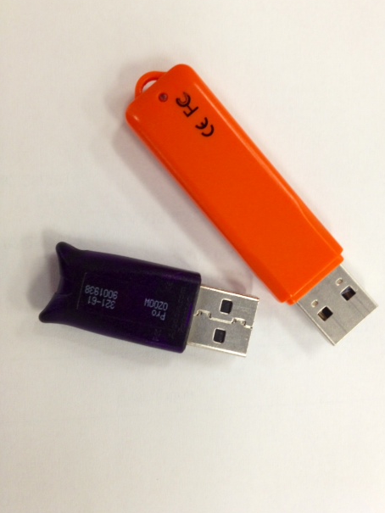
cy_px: 245
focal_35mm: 37
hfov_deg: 38.7
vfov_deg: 50.1
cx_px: 203
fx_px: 548
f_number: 2.4
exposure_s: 1/20
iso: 64
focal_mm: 4.28
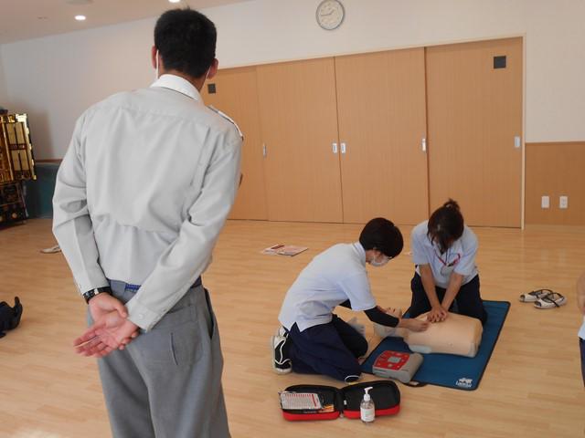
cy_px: 219
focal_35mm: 34
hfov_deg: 54.0
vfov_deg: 41.8
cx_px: 292
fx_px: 575
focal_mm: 5.8
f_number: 3.6
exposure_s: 1/50
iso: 80
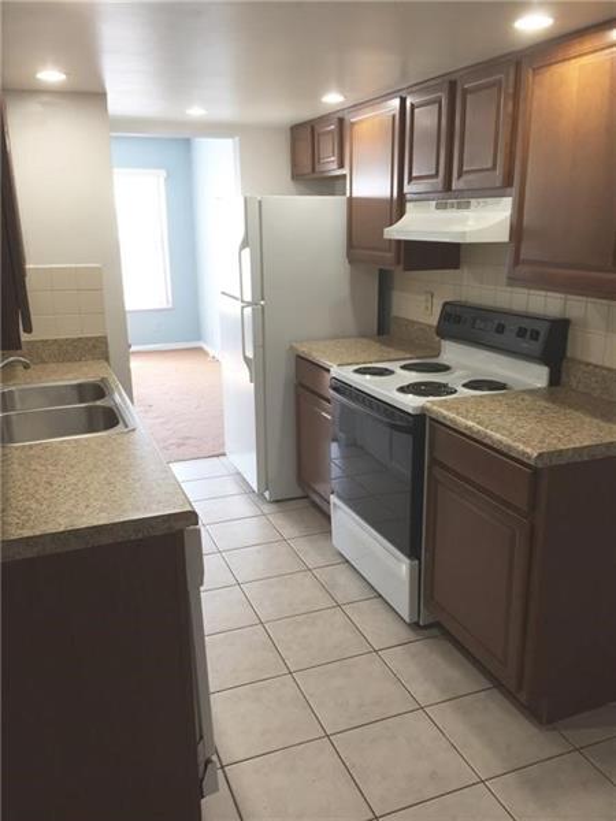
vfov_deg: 61.7
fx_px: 688
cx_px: 308
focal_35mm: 29
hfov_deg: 48.2
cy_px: 410
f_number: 2.2
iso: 40
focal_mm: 4.15
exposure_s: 1/40
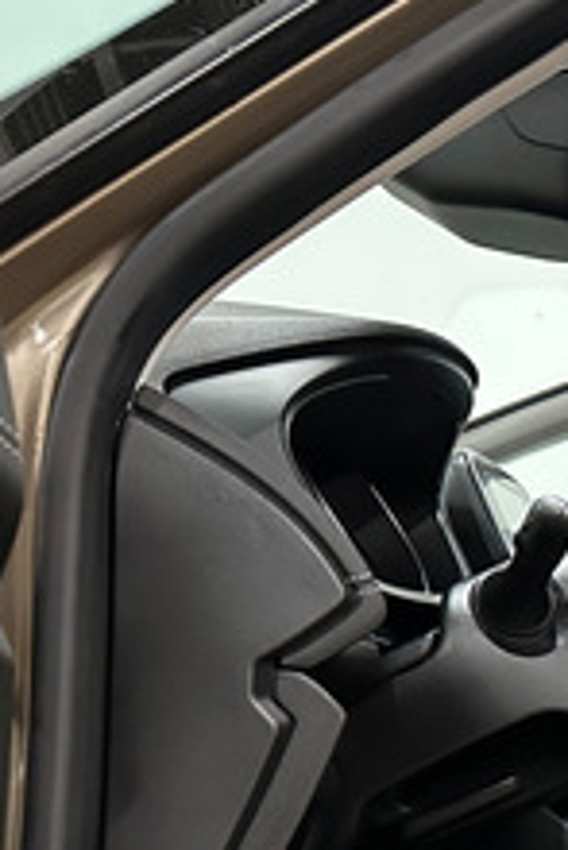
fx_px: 1607
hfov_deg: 16.4
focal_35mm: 68
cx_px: 1055
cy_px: 846
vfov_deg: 27.9
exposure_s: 1/40
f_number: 1.8
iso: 1000
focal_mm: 6.86
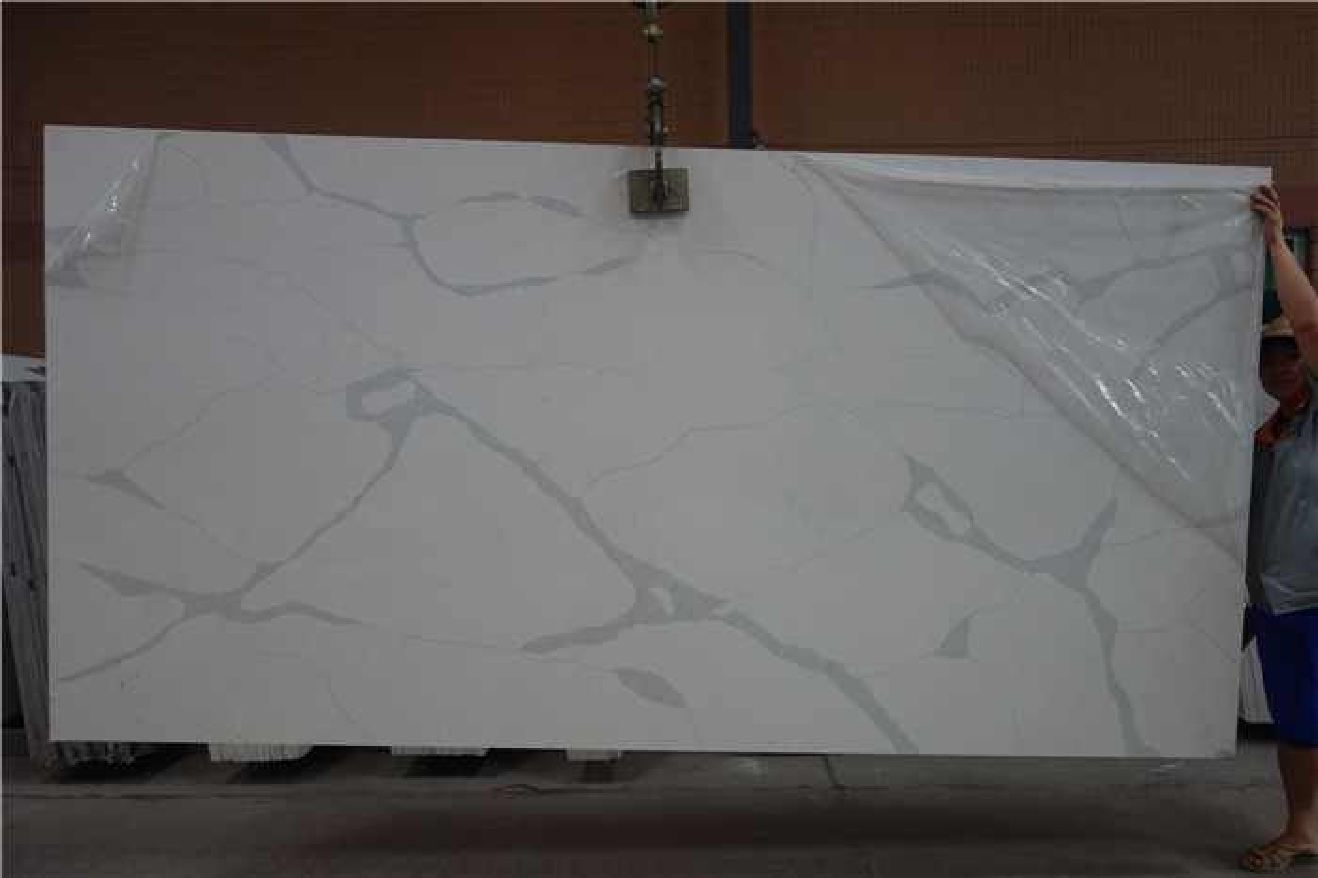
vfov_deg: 46.4
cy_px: 439
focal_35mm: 28
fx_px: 1025
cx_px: 659
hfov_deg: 65.5
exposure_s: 1/100
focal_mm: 10.4
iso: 125
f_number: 1.8
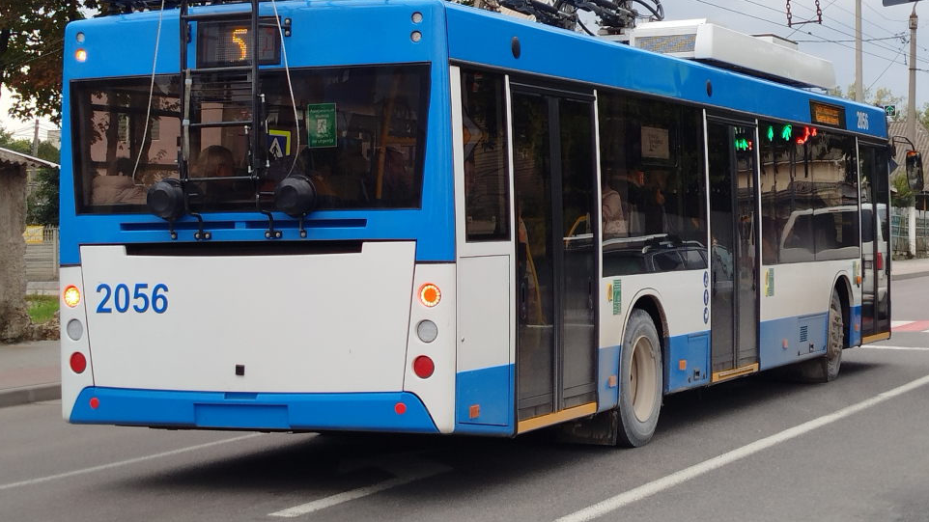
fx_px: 1921
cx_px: 450
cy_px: 191
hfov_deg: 27.2
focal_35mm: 78
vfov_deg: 15.5
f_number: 1.7
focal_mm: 5.31
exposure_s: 1/407
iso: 50
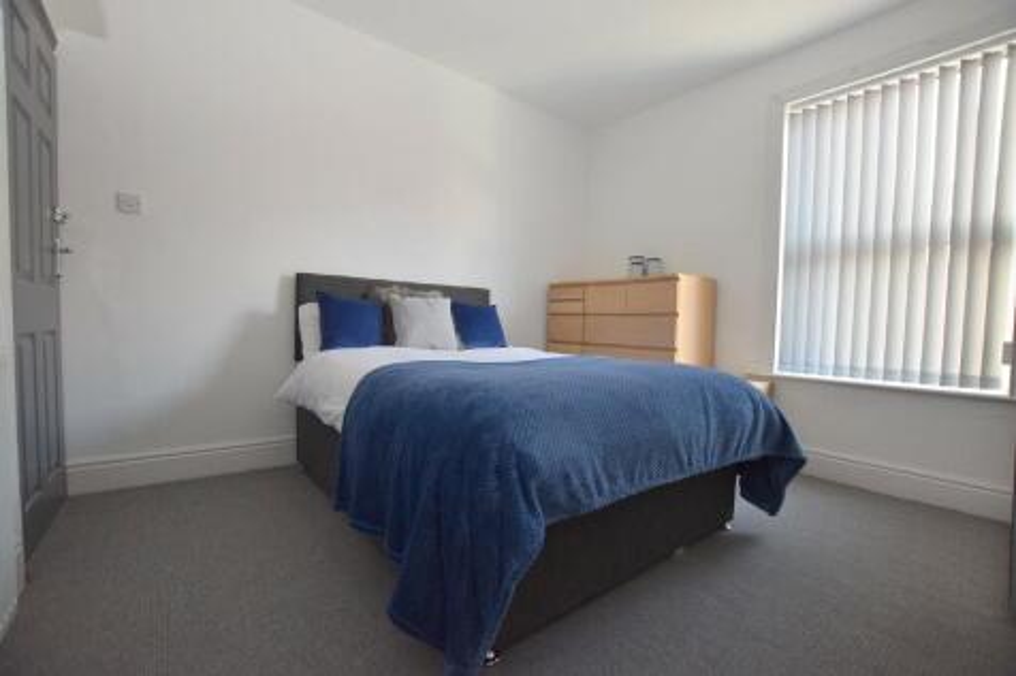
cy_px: 338
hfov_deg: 100.4
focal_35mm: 15
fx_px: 423
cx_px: 508
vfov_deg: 77.3
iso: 800
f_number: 4.5
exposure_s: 1/80
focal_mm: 10
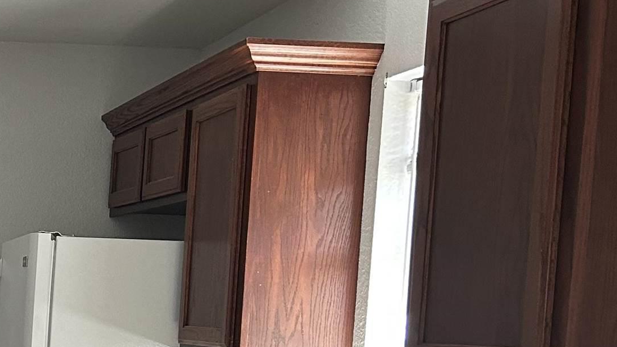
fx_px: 1309
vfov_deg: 14.7
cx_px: -208
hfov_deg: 23.2
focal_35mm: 80
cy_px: 399
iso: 200
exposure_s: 1/60
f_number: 1.5
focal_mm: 5.7
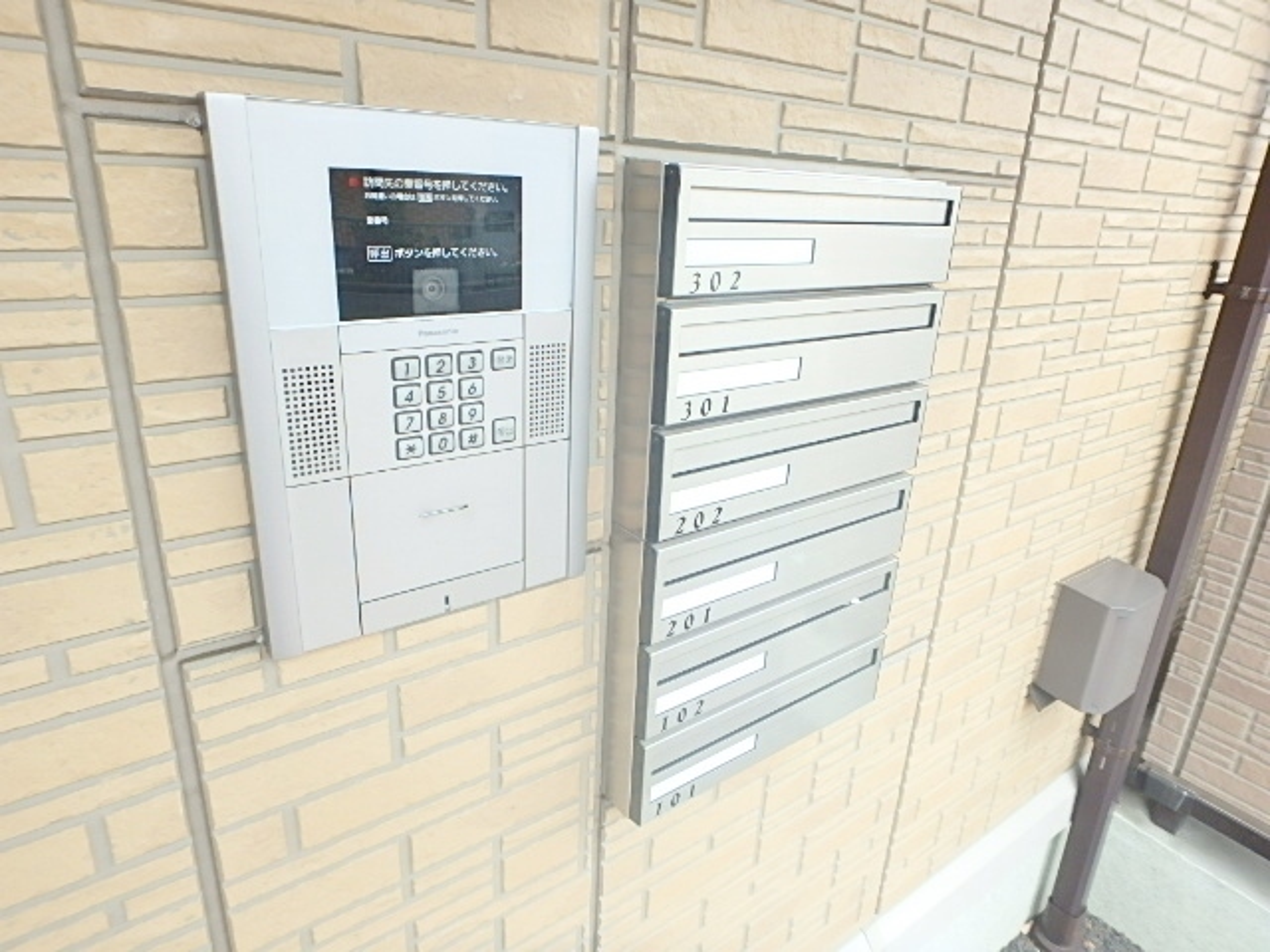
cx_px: 635
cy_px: 476
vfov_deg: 63.4
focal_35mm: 21
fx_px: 770
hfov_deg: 79.0
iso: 160
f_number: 3.5
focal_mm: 3.7
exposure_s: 1/60
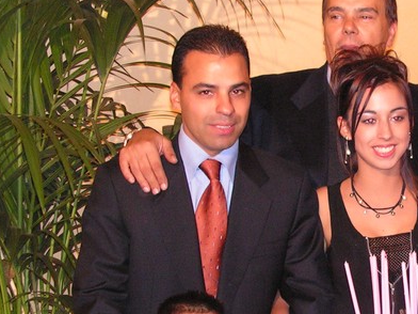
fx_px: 1232
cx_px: 398
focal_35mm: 102
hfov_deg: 18.8
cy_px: 207
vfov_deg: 14.5
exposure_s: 1/40
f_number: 3.2
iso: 200
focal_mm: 8.4
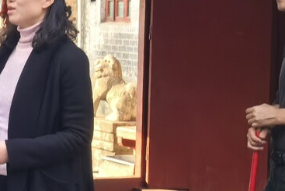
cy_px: 85
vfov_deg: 9.3
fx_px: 1164
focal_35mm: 147
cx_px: -141
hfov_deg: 13.2
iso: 160
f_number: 4
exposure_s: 1/100
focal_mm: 5.75
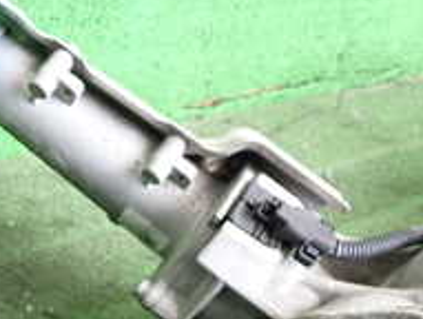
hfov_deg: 19.6
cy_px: 392
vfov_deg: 15.2
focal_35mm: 94
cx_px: -80
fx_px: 1151
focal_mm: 5.4
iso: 400
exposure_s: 1/125
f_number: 2.3
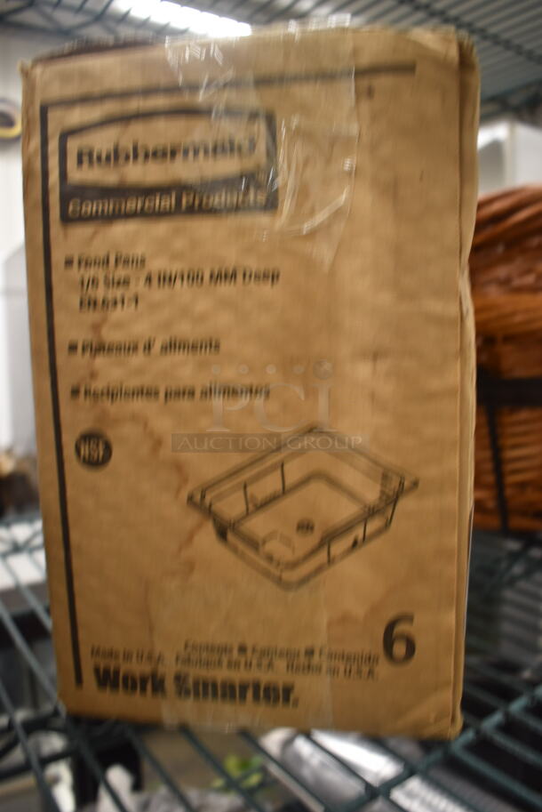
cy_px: 406
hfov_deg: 48.0
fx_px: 609
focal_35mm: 27
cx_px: 271
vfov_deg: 67.3
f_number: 3.5
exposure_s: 1/30
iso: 450
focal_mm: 18
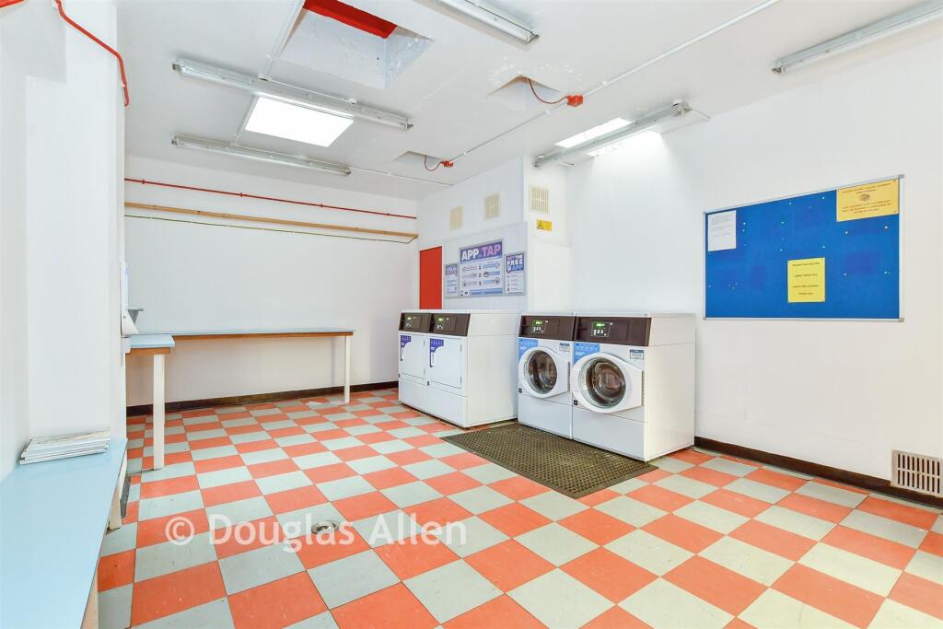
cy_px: 314
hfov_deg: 96.7
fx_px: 419
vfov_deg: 73.8
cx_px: 472
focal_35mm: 16
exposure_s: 1/1.67
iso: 400
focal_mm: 11
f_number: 7.1
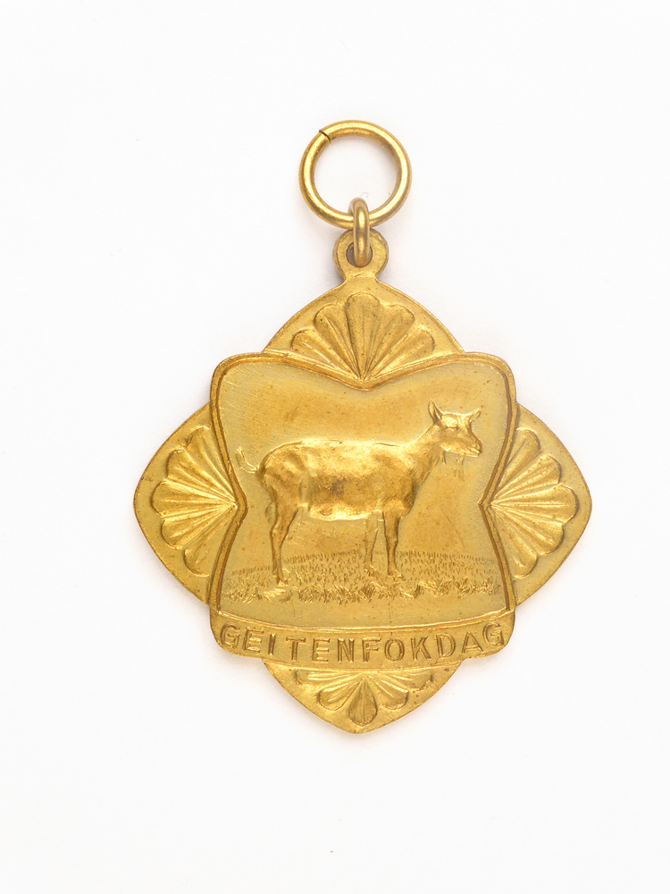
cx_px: 335
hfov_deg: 18.7
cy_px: 447
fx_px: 2039
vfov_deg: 24.7
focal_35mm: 79
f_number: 8
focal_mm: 14.1
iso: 100
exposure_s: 1/13
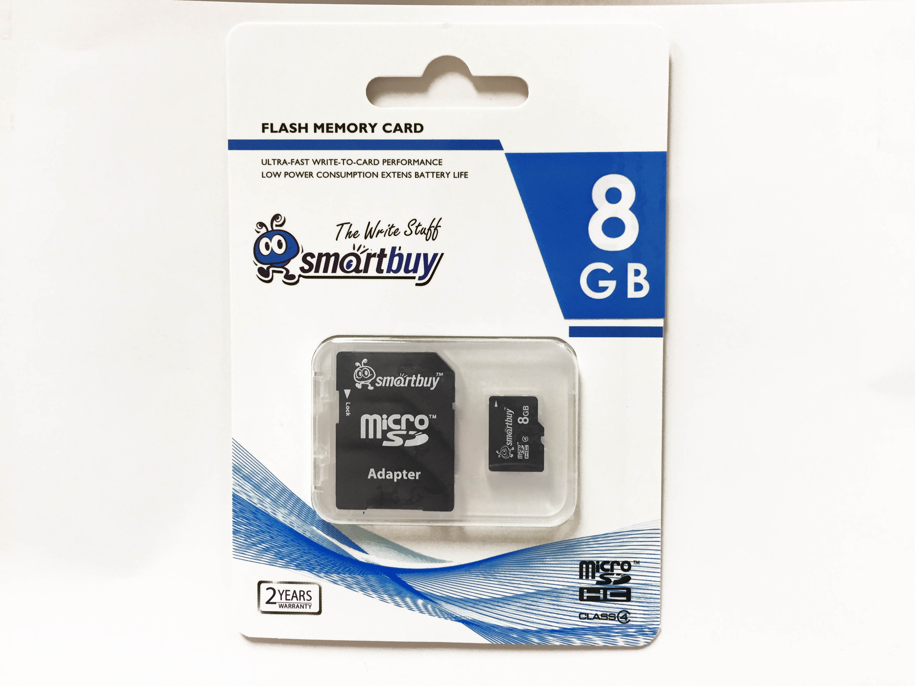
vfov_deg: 48.2
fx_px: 767
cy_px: 343
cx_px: 458
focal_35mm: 29
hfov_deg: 61.7
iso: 64
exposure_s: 1/30
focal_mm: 4.15
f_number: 2.2
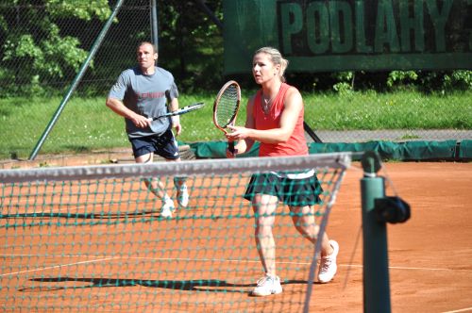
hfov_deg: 12.5
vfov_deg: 8.3
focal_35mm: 165
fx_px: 2161
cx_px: 236
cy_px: 156
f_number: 6.3
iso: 400
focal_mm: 110
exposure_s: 1/1600
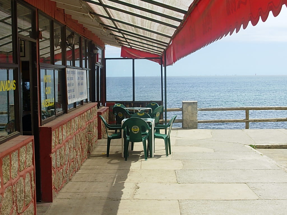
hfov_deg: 33.2
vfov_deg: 25.2
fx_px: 481
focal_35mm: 58
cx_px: 144
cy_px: 108
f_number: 5.6
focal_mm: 9.5
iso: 50
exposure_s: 1/373
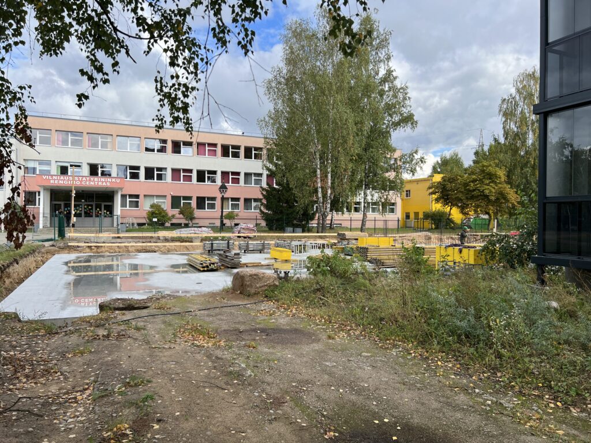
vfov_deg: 53.1
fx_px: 444
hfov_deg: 67.3
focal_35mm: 26
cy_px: 222
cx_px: 296
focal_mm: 5.7
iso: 50
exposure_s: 1/2008
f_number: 1.5
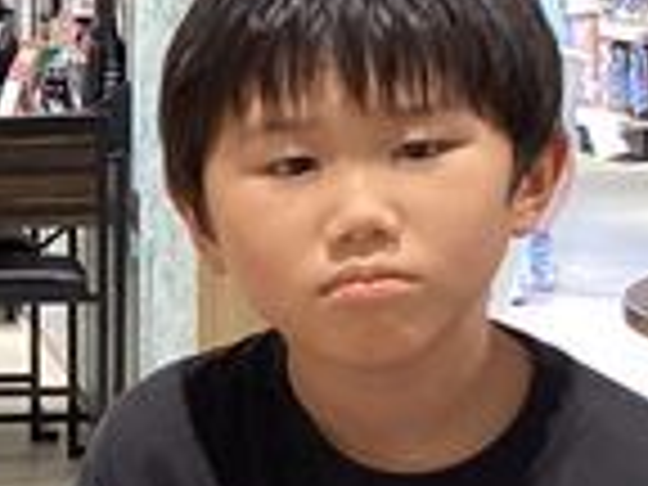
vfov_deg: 11.4
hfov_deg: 13.8
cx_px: -472
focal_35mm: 129
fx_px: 2415
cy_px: 410
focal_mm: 3.3
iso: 160
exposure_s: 1/60
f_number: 2.4
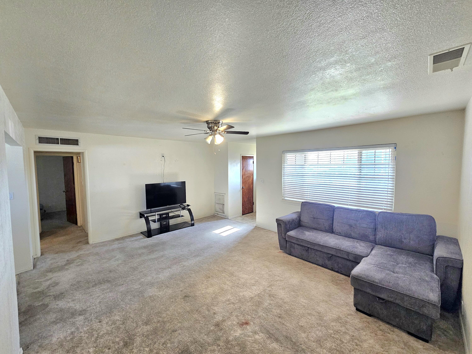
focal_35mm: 13
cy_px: 177
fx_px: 177
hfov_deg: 106.2
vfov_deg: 89.9
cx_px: 236
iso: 320
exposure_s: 1/101
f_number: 2.2
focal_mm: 2.2
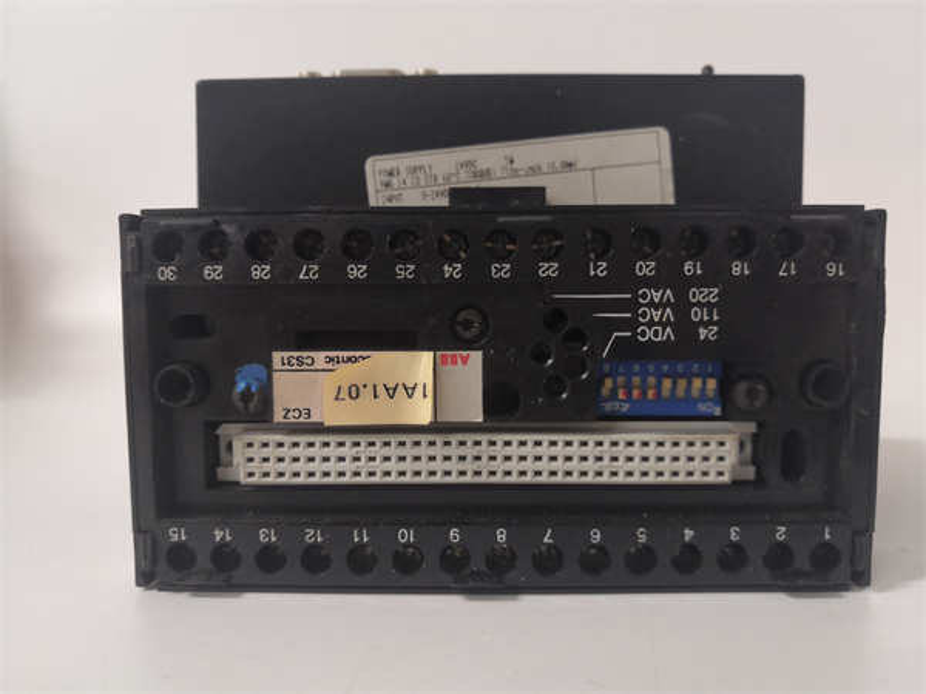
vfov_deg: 51.4
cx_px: 463
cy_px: 347
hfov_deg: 65.3
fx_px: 722
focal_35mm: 27
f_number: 1.8
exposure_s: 1/50
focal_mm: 3.95
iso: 400
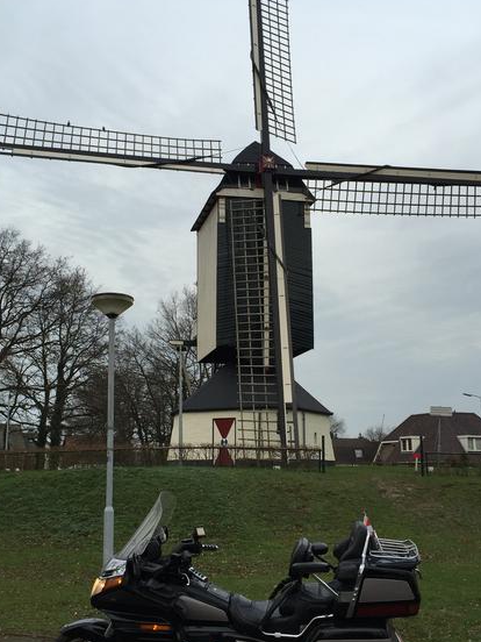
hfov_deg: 34.3
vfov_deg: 44.8
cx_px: 242
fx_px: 778
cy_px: 340
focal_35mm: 42
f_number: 2.2
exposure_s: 1/116
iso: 32
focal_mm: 4.15
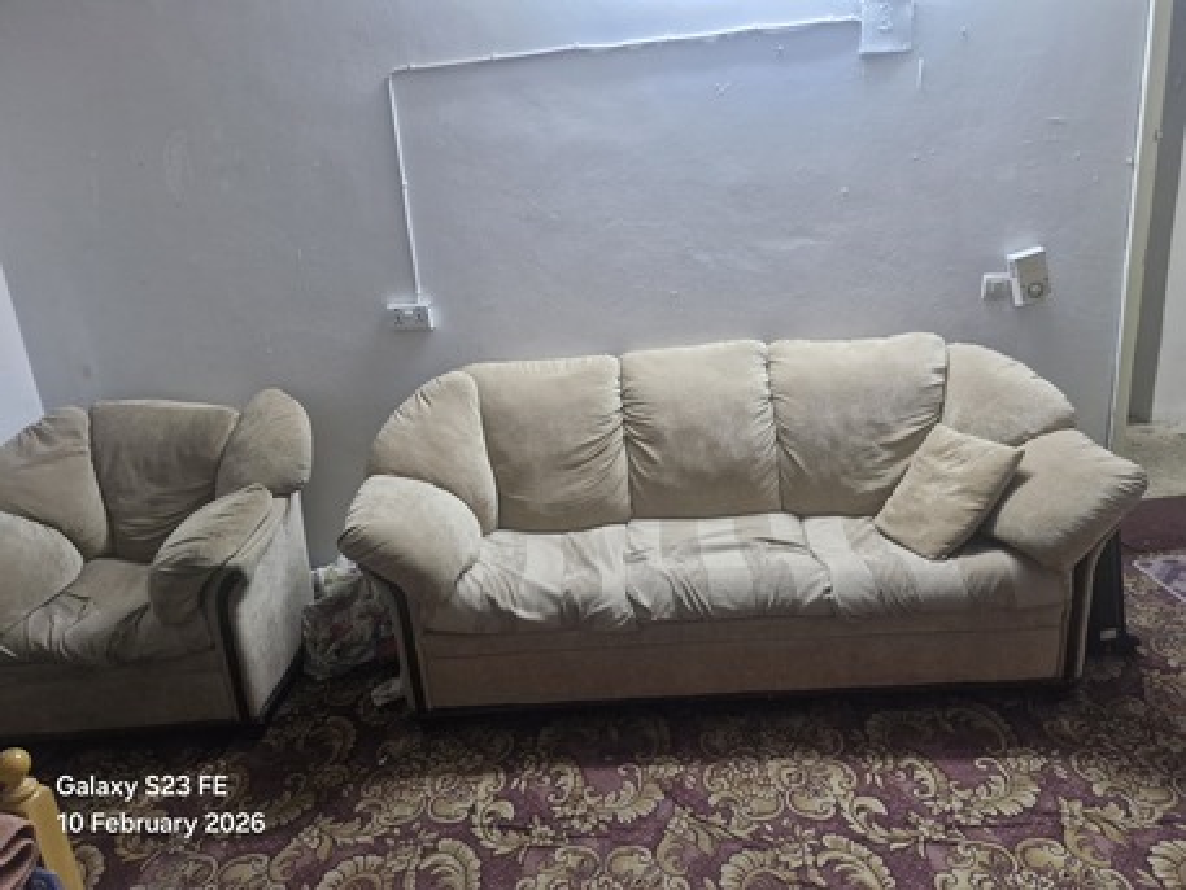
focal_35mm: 23
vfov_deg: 58.9
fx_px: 788
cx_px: 593
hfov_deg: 73.9
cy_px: 445
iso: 800
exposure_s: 1/120
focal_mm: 5.54
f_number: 1.8
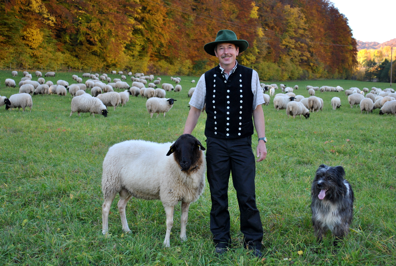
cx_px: 198
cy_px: 133
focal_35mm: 60
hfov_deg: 33.3
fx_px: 661
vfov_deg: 22.7
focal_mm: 40
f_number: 5.6
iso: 200
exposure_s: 1/125
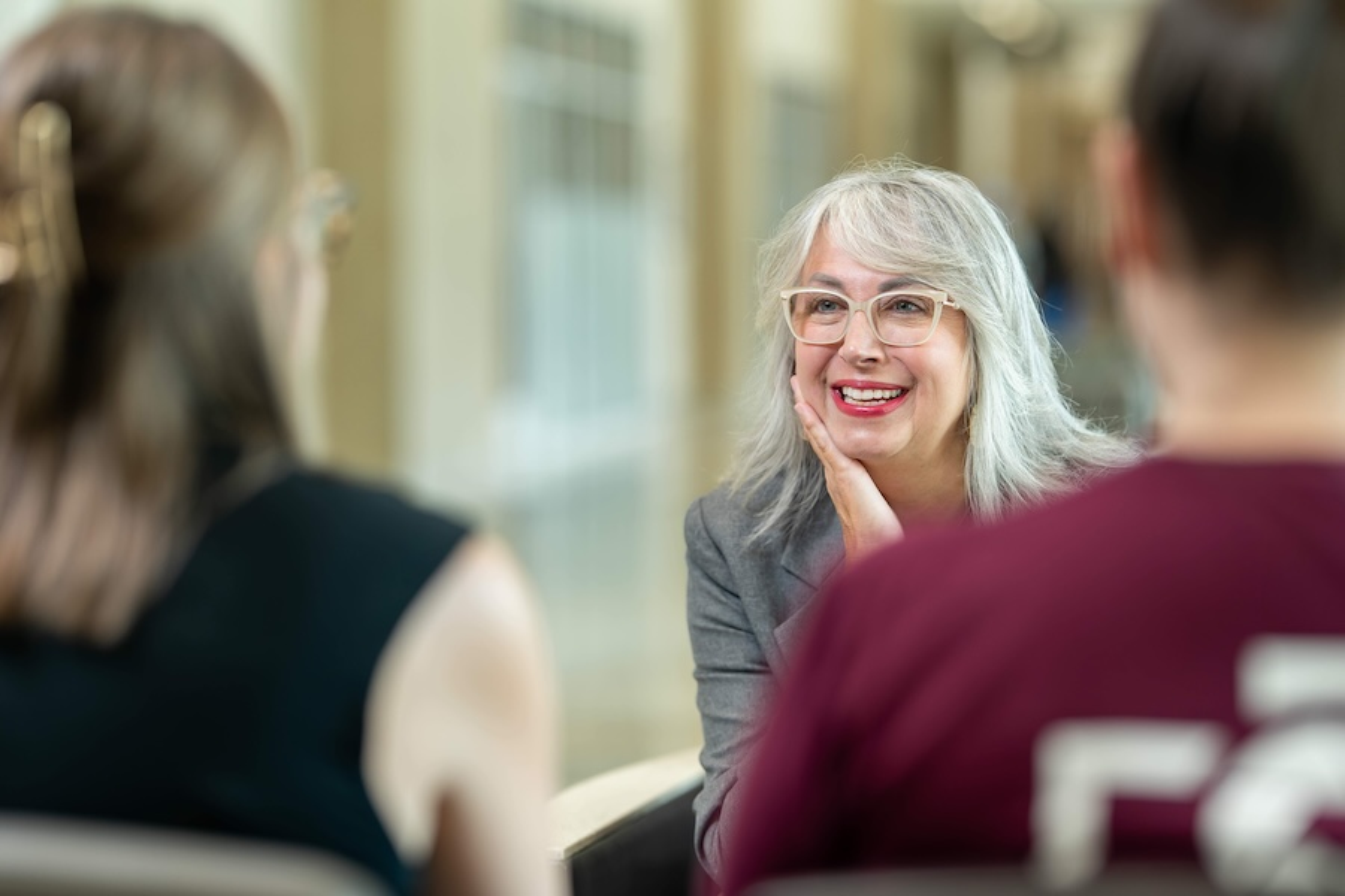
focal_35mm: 105
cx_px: 672
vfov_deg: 13.0
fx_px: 3923
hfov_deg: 19.5
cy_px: 448
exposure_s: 1/125
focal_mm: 105
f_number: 2
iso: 100
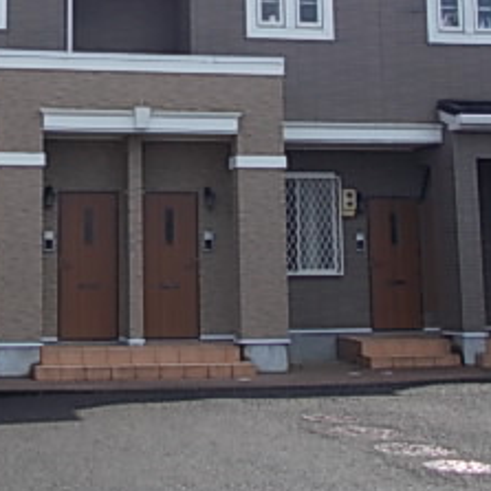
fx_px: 1139
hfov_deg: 24.0
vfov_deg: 23.8
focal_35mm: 71
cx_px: 110
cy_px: 64
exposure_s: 1/200
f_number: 5.4
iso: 80
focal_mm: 4
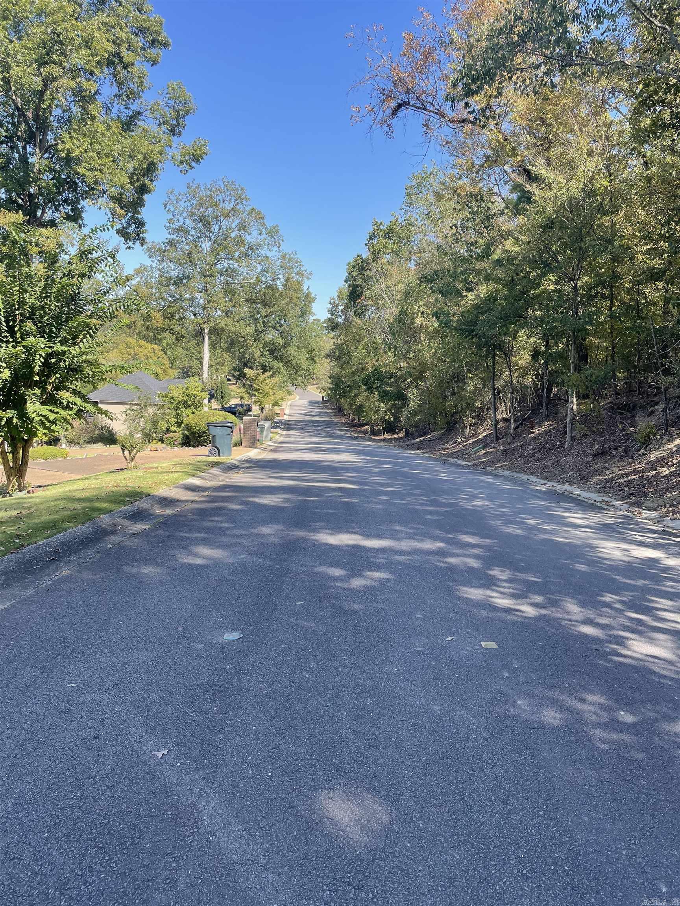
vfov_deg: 67.3
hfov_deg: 53.1
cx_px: 340
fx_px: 681
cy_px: 453
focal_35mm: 26
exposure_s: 1/917
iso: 32
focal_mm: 4.2
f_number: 1.6
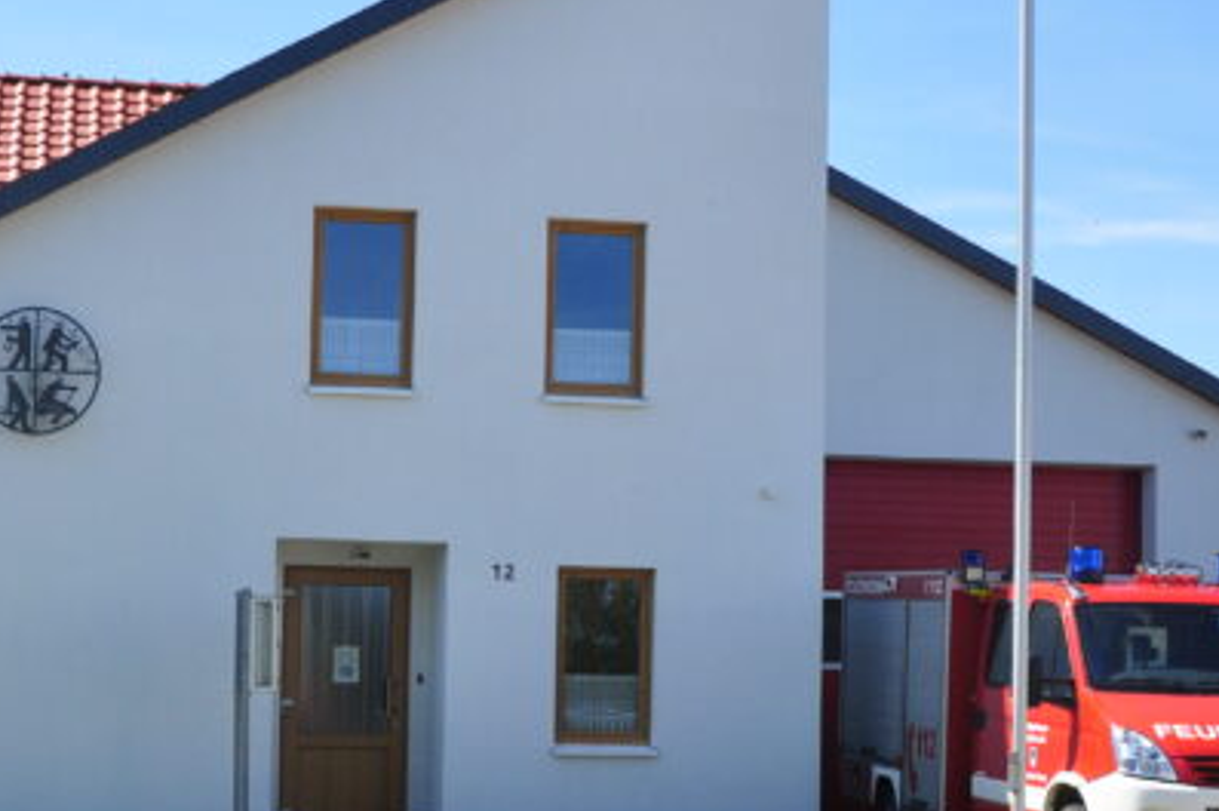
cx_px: 608
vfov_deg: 16.7
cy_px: 538
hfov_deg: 25.0
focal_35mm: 81
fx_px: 2750
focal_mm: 21
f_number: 9
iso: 320
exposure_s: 1/640
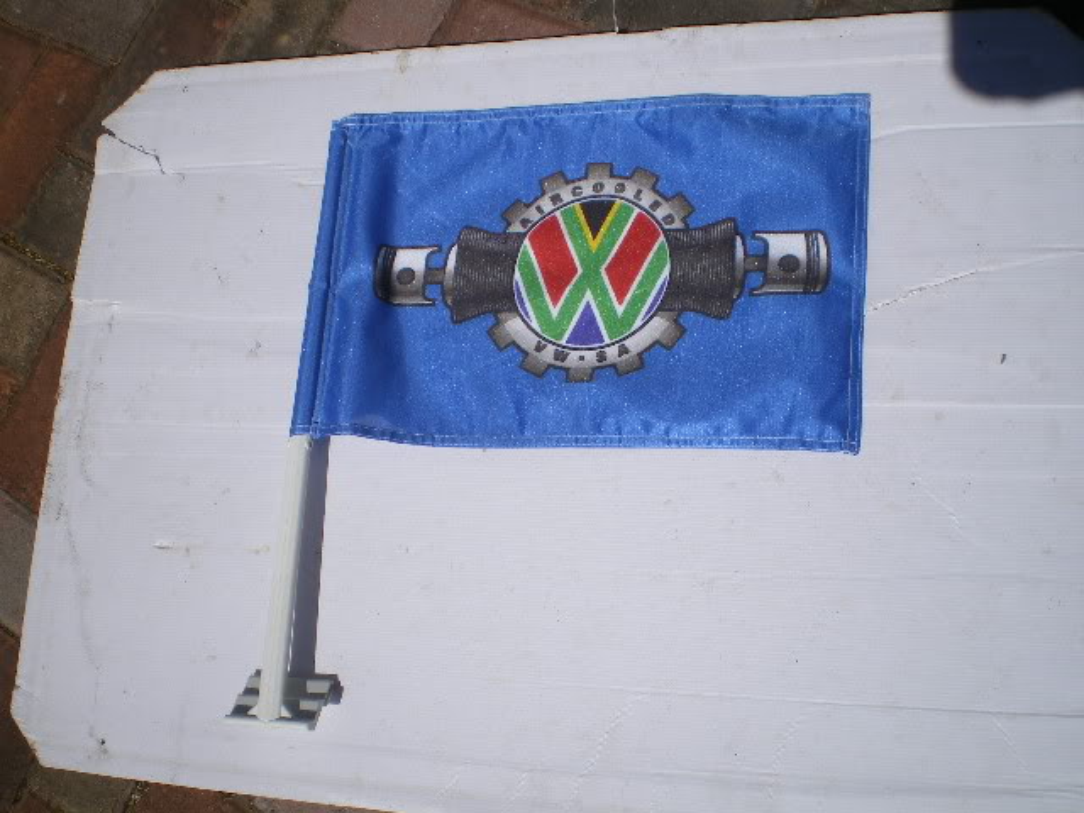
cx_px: 542
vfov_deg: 37.7
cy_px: 406
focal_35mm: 38
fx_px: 1190
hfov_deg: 49.0
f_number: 4.6
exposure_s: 1/1250
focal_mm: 6.3
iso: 64
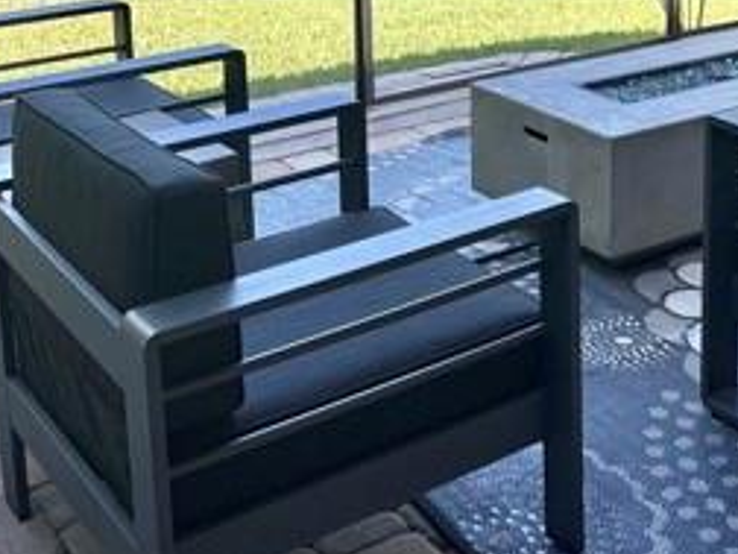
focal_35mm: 61
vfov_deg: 22.4
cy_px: -82
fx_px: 1300
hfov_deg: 30.3
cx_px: 665
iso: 80
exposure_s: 1/247
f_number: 1.78
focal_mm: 6.86
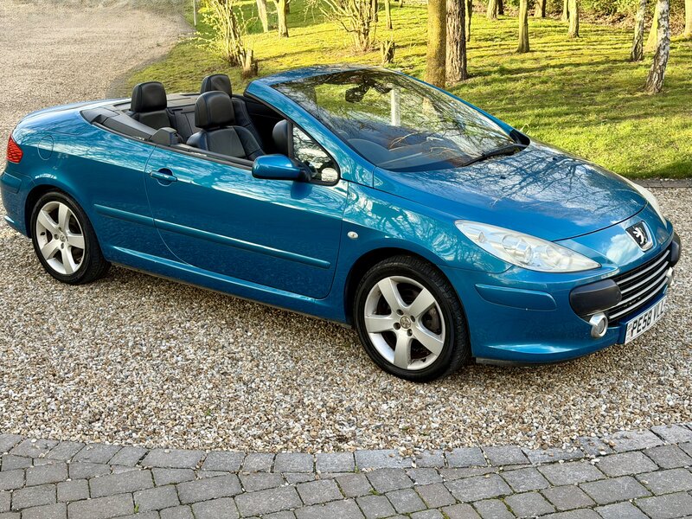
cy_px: 260
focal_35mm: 48
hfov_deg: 39.7
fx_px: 960
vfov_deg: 30.3
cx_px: 346
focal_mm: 6.76
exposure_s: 1/339
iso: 64
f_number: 1.78
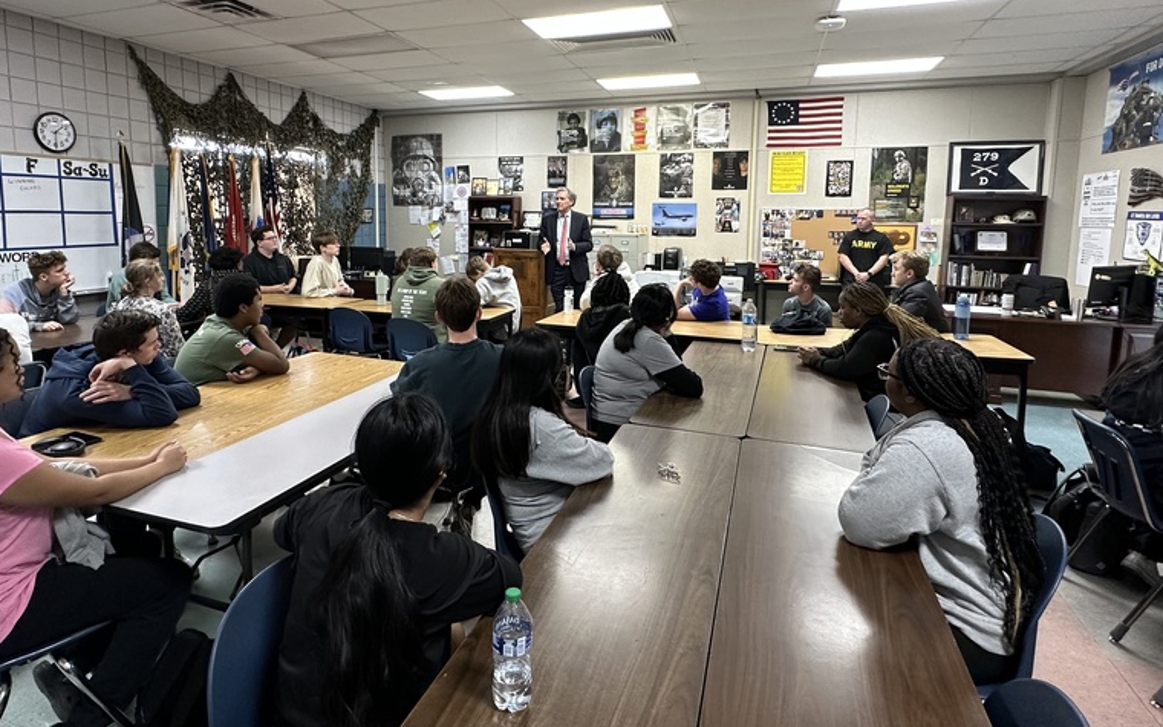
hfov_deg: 84.9
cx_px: 542
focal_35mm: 20
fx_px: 634
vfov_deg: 59.1
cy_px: 285
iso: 200
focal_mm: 2.22
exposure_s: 1/62
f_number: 2.2
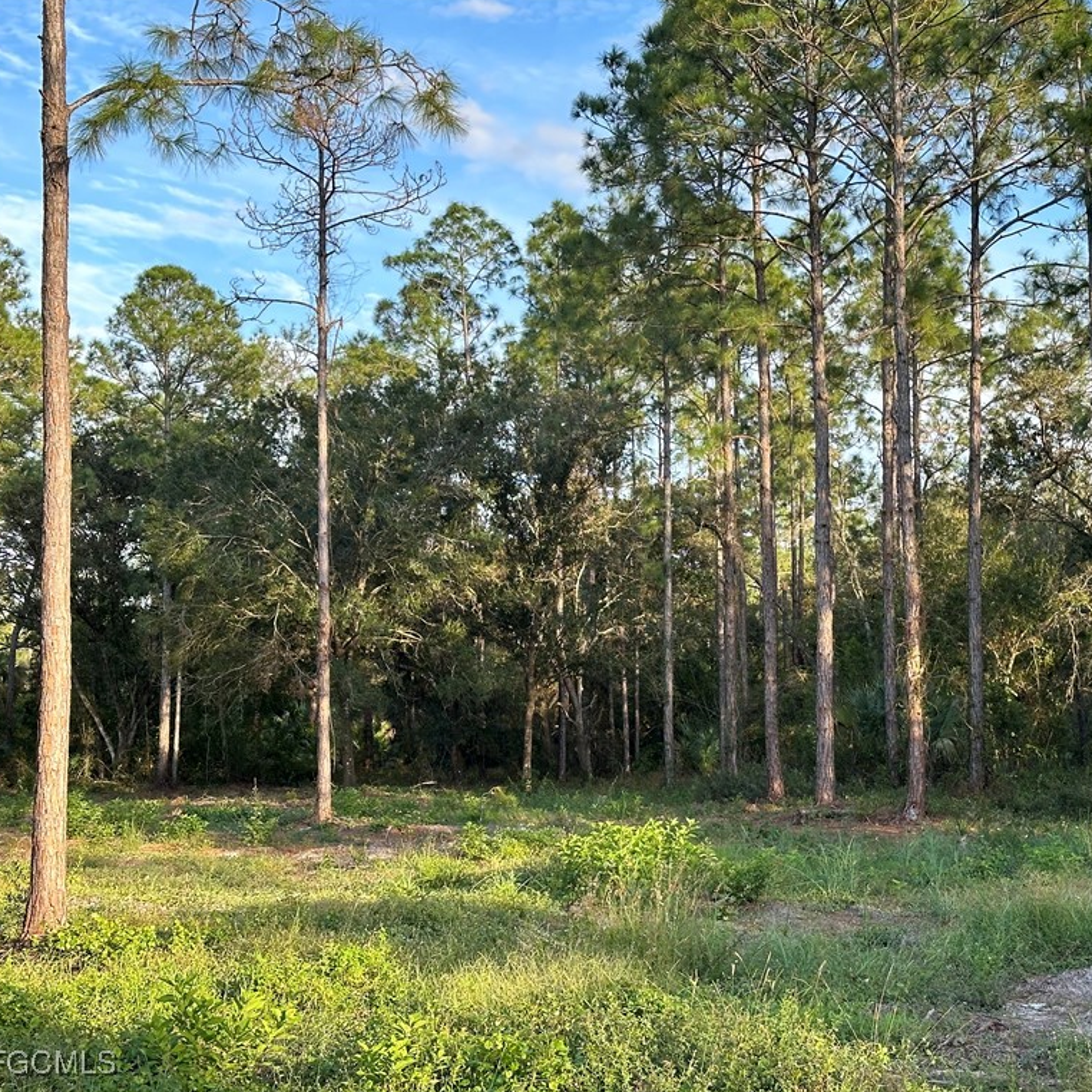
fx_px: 2034
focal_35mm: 57
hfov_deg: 29.9
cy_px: 545
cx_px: 714
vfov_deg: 30.0
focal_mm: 6.86
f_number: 1.78
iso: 64
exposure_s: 1/594
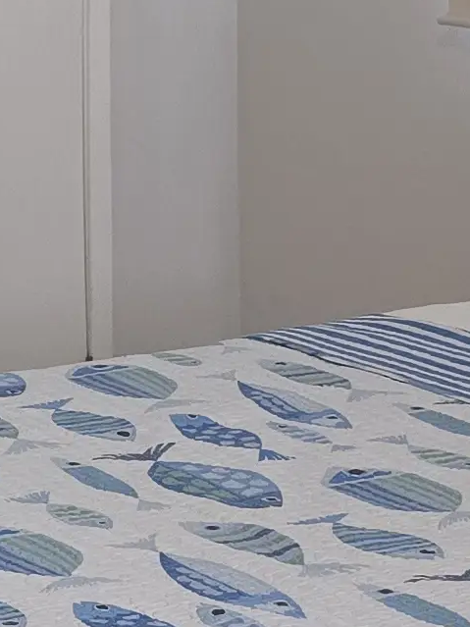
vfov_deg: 13.5
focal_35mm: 144
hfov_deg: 9.7
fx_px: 2608
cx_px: -409
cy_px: 8
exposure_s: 1/120
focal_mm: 6.3
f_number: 1.7
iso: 320
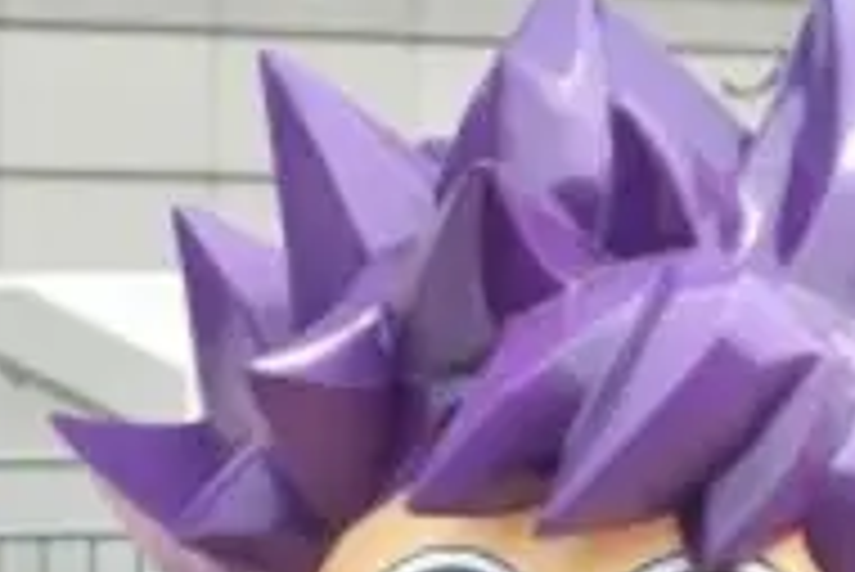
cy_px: 736
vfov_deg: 4.8
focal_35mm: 288
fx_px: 6845
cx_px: -495
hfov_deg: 7.0
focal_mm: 70
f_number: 6.3
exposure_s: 1/500
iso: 320
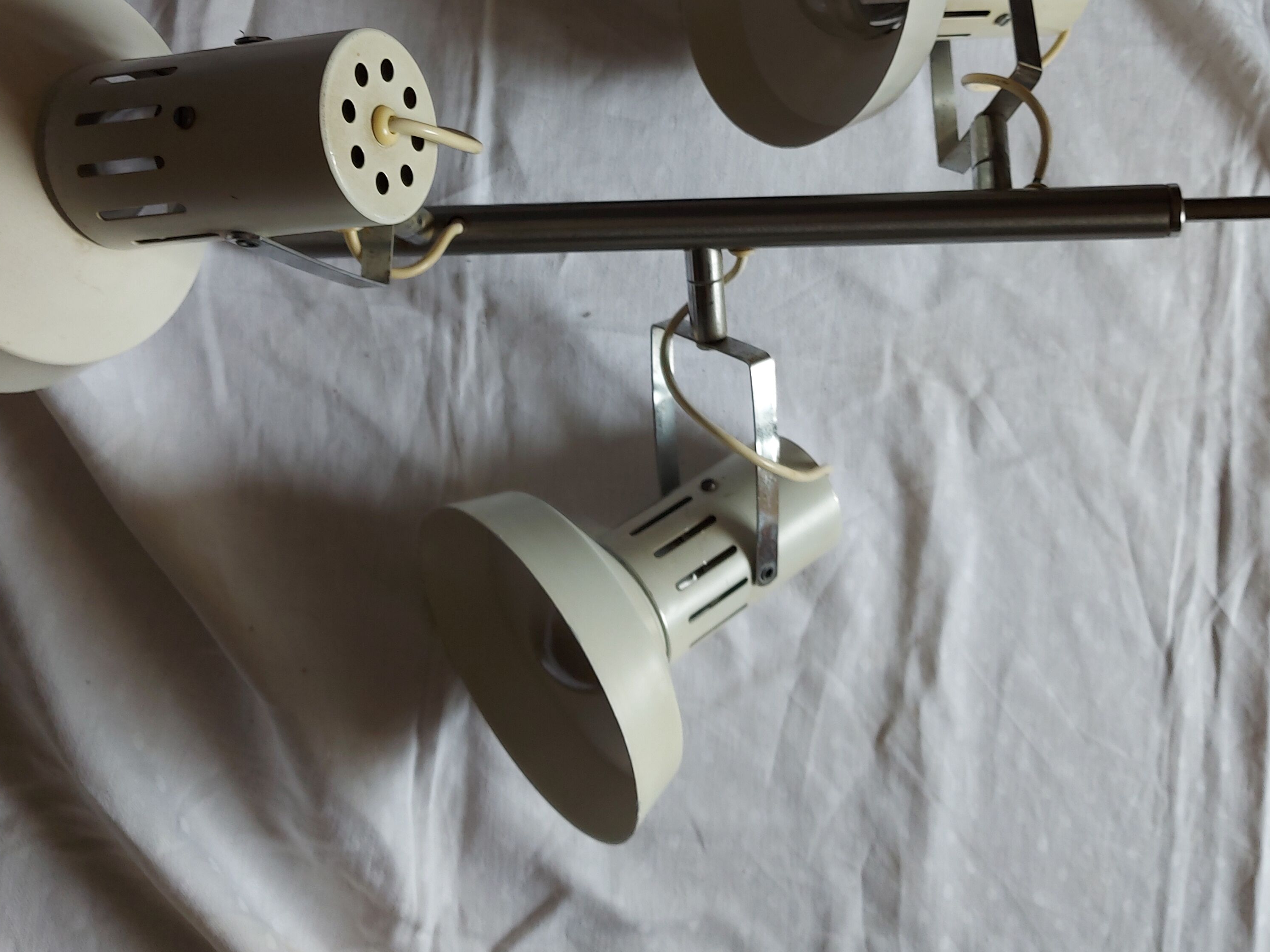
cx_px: 695
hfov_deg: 50.1
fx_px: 1358
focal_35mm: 37
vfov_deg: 37.9
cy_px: 266
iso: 50
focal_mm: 5.23
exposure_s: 1/50
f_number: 1.8
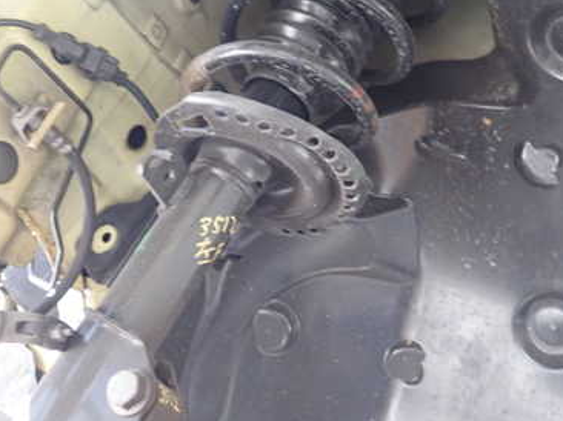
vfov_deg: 35.1
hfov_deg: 45.6
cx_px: 234
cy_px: 230
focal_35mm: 41
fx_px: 666
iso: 250
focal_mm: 4.5
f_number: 2
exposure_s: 1/30
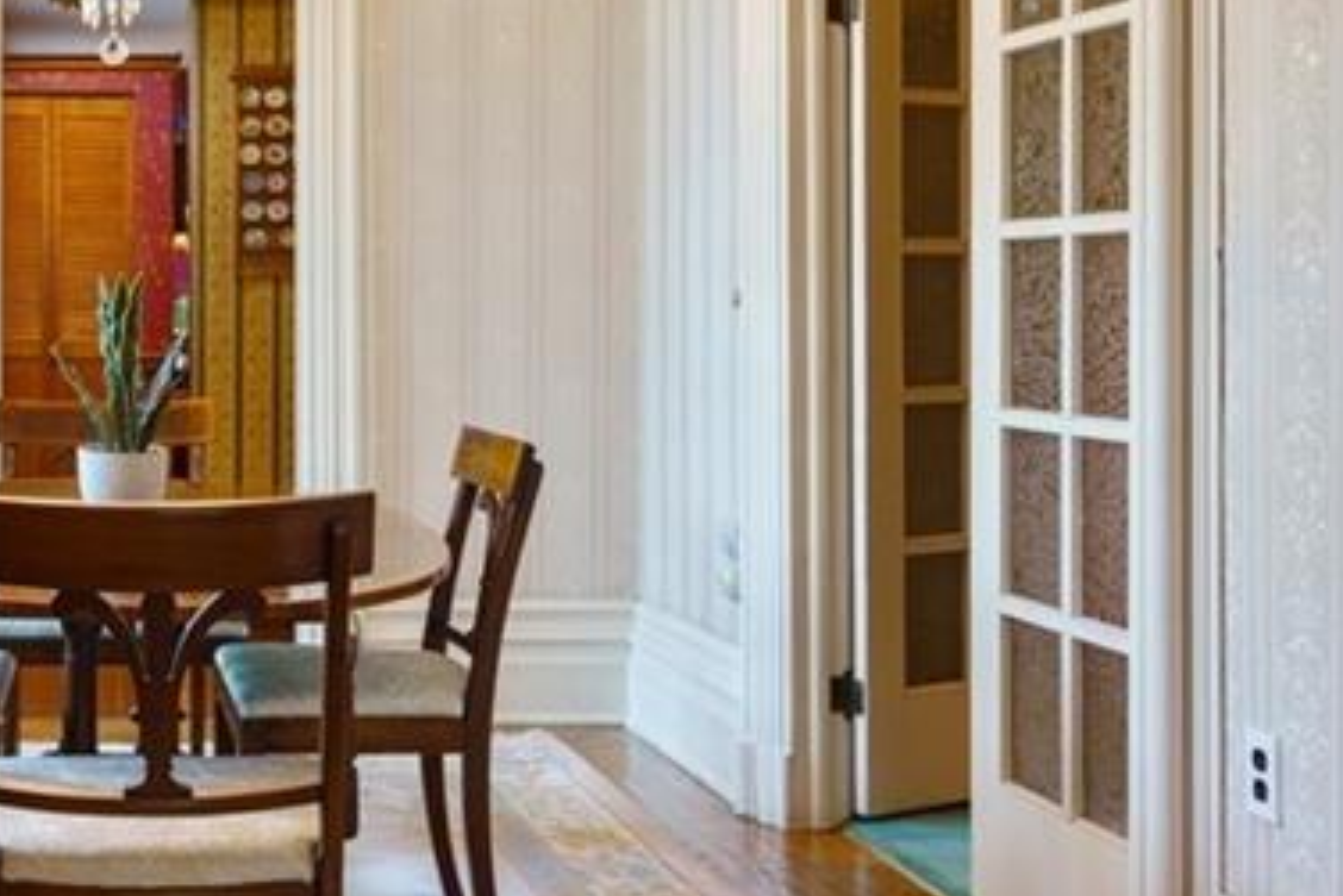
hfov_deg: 37.1
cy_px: 318
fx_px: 1829
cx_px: 71
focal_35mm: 49
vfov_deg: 27.4
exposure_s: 1.6
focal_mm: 18
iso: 320
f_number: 9
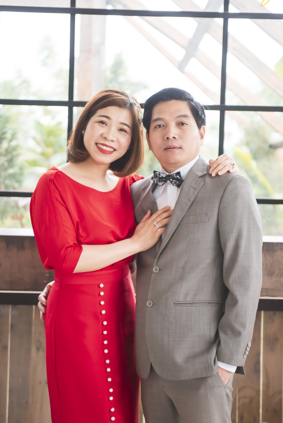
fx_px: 918
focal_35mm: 78
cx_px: 148
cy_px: 214
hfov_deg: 17.5
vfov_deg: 26.0
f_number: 2.8
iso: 320
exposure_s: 1/160
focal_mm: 70
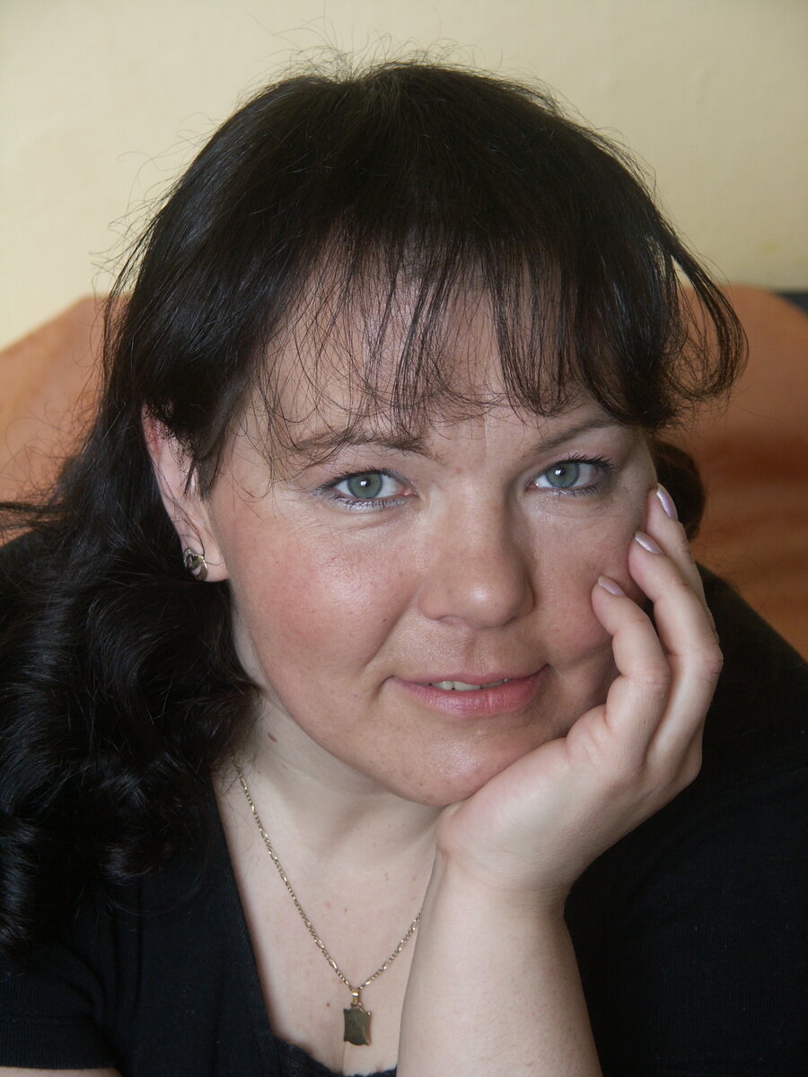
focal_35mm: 154
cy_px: 538
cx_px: 404
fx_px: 4793
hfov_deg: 9.6
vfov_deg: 12.8
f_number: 3.5
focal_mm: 39.27
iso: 100
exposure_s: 1/20
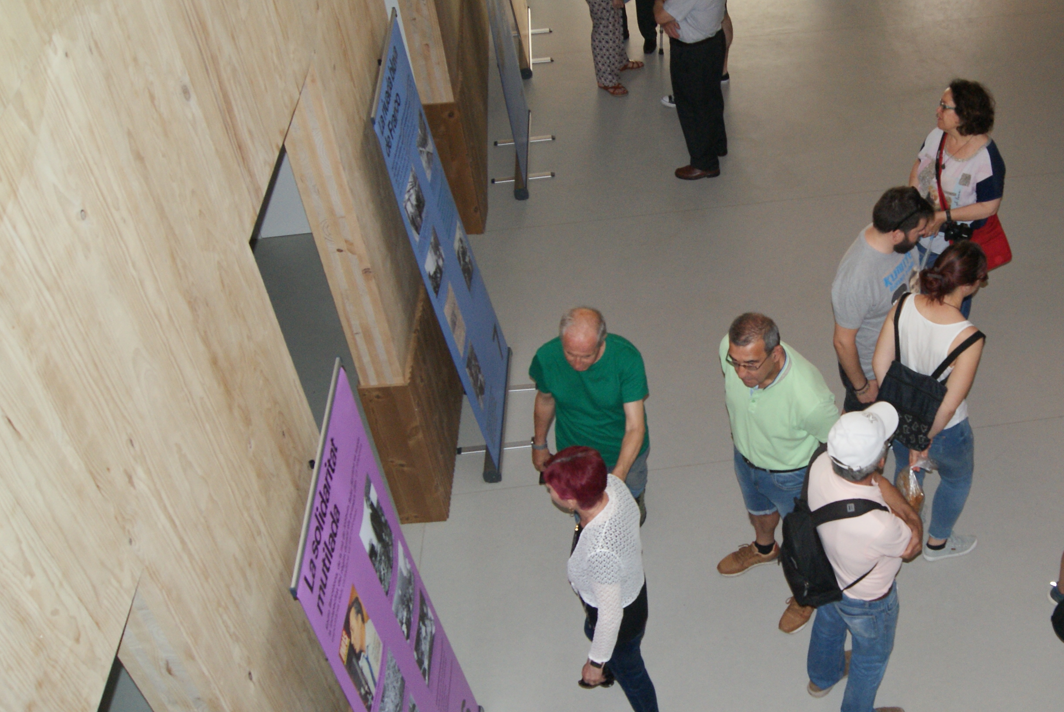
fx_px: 1273
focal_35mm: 43
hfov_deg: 43.6
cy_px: 355
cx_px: 824
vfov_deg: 31.3
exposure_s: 1/60
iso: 400
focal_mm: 18
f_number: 5.6
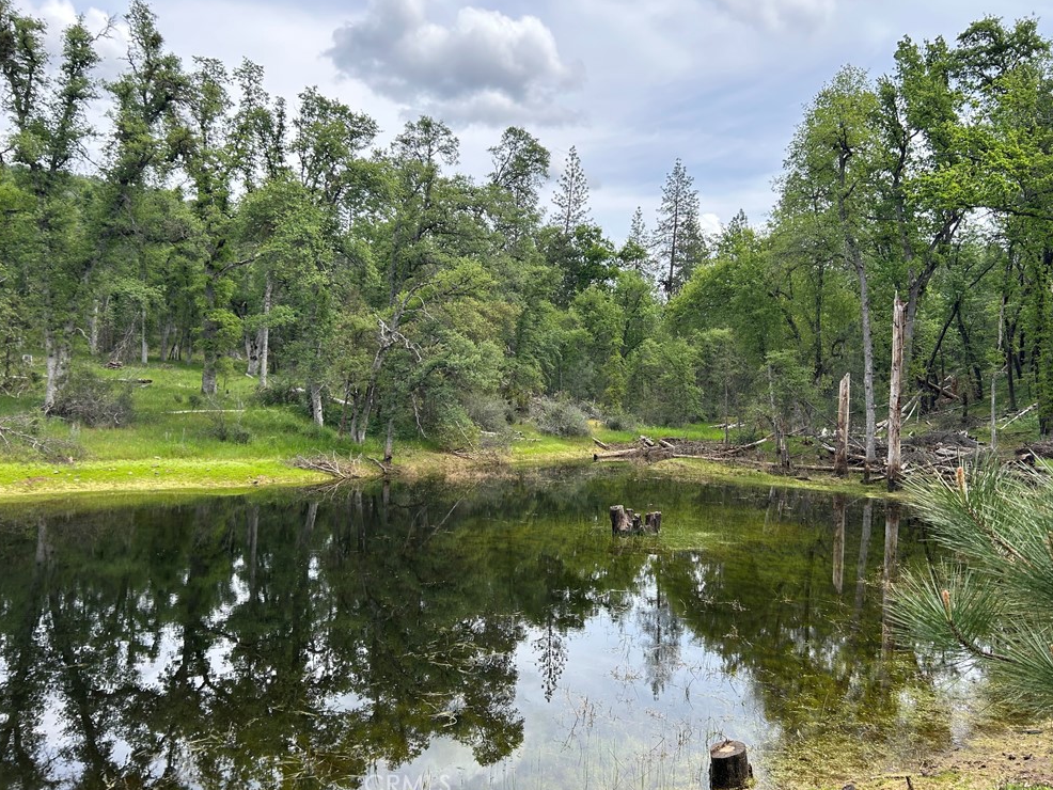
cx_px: 541
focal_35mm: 27
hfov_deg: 65.3
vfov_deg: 51.4
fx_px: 822
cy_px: 390
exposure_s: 1/1575
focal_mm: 5.7
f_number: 1.5
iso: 50
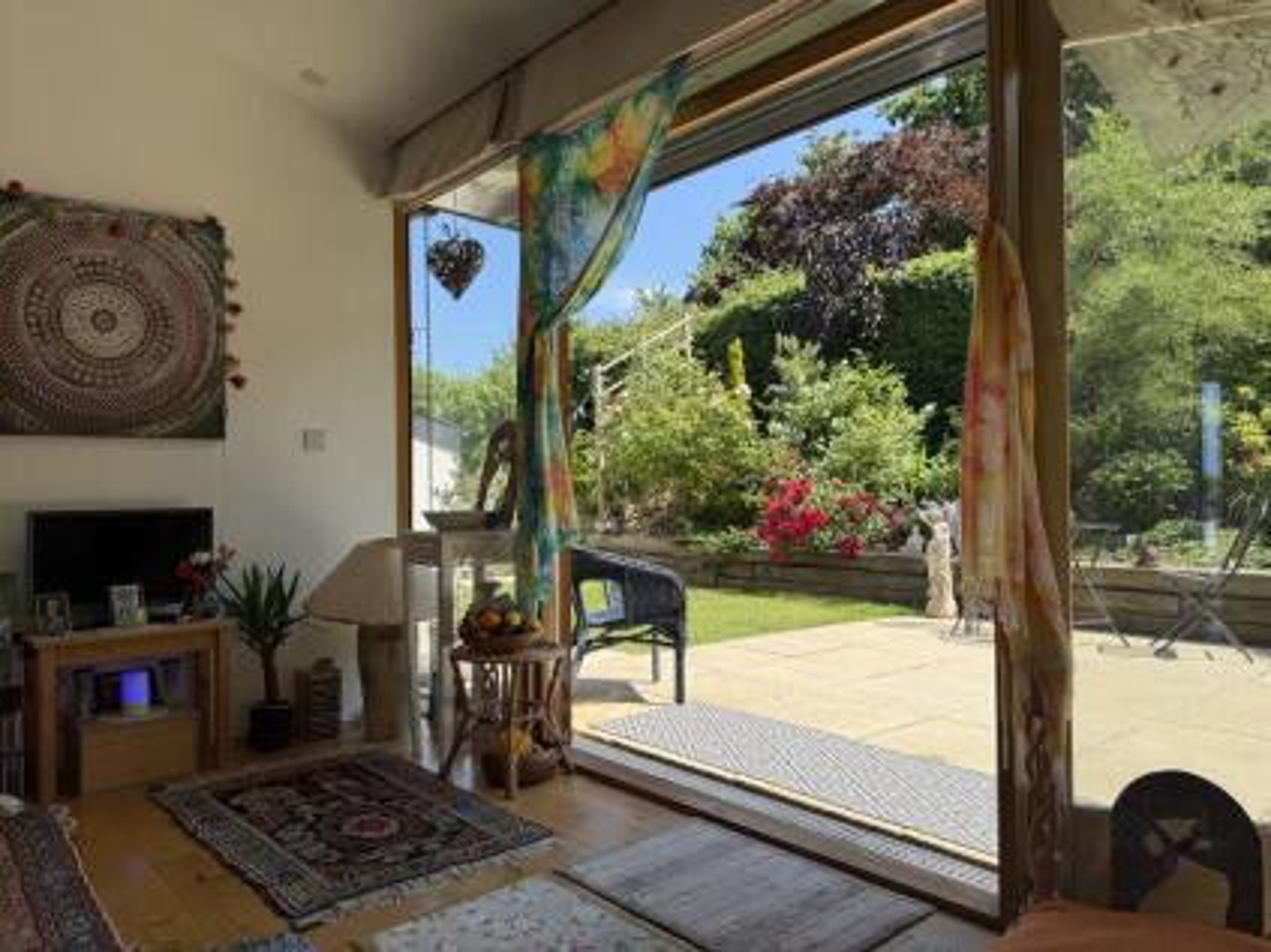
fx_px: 881
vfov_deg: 56.8
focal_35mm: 24
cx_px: 636
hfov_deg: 71.6
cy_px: 476
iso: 80
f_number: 1.78
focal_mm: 6.76
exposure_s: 1/1689
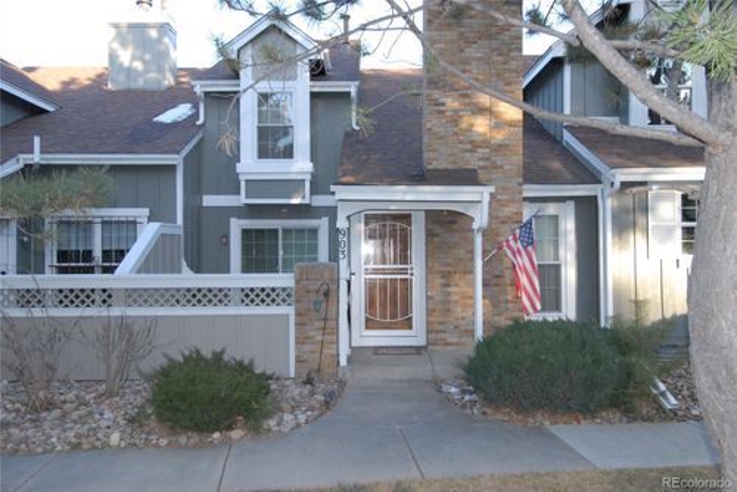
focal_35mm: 28
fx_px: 584
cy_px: 246
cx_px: 368
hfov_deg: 64.5
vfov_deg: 45.7
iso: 800
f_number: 7.1
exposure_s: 1/160
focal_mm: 19
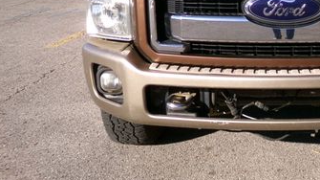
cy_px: 16
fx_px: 424
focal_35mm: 50
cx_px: 281
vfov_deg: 23.3
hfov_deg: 38.8
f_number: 3.7
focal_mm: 4.3
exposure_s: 1/550
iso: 100
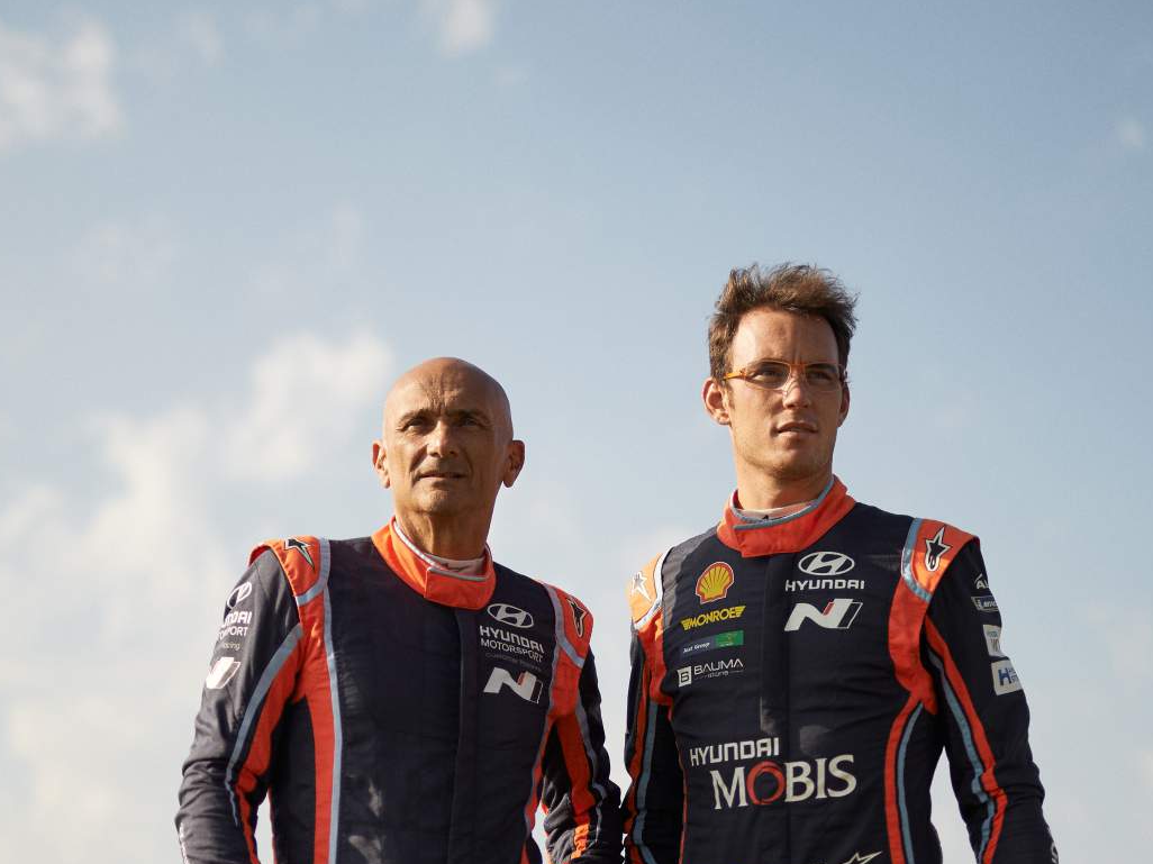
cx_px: 584
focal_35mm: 90
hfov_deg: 21.8
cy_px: 463
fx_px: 2997
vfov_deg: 16.4
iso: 100
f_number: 1.4
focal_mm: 50
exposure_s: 1/8000
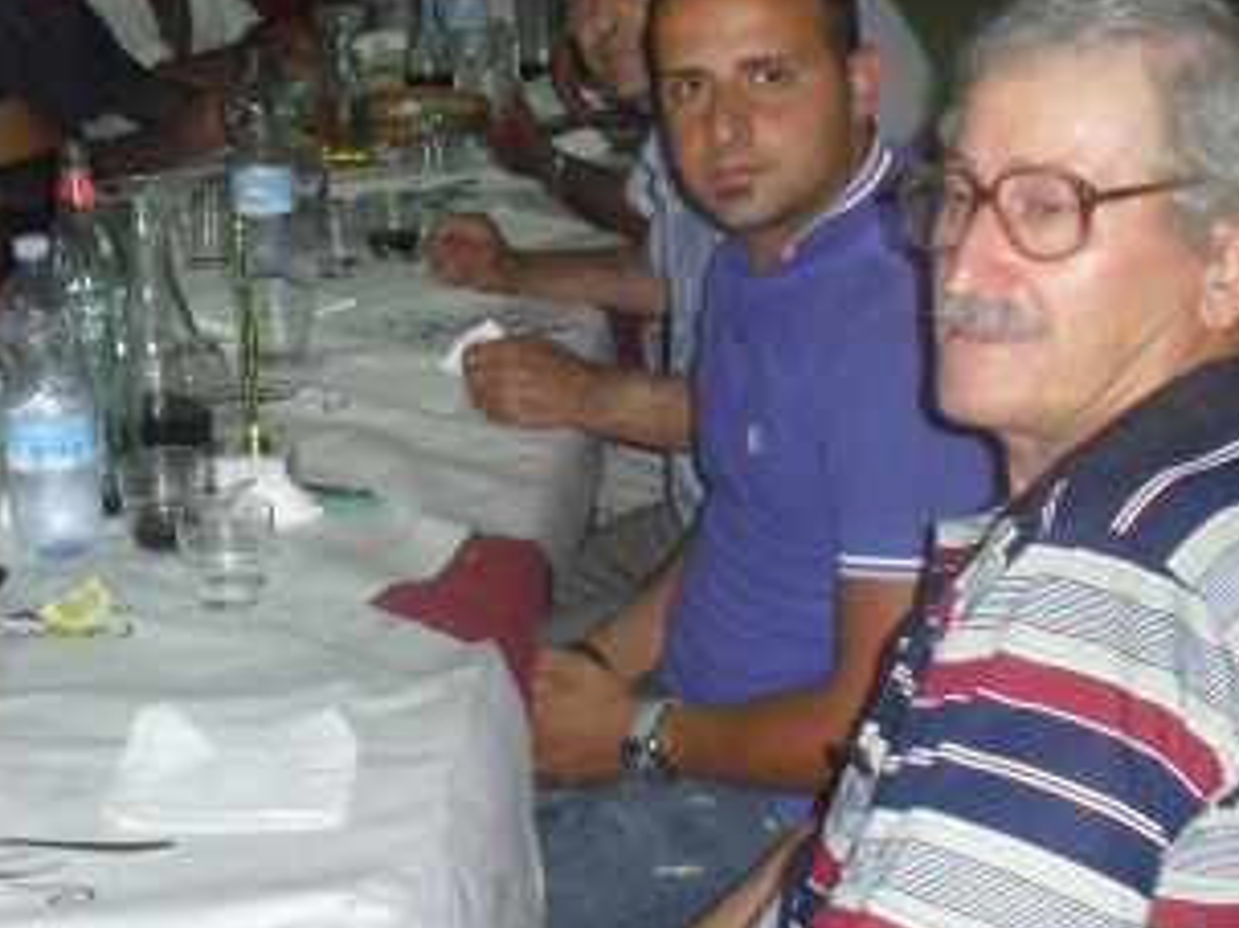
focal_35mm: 70
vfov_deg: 20.9
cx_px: 384
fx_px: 2504
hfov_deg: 27.6
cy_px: 331
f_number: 3.1
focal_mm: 6.3
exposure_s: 1/60
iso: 400
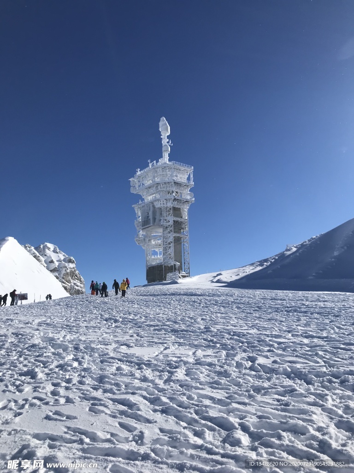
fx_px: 382
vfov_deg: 63.4
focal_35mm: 28
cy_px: 236
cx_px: 177
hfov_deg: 49.7
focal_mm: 3.99
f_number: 1.8
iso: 20
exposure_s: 1/6849
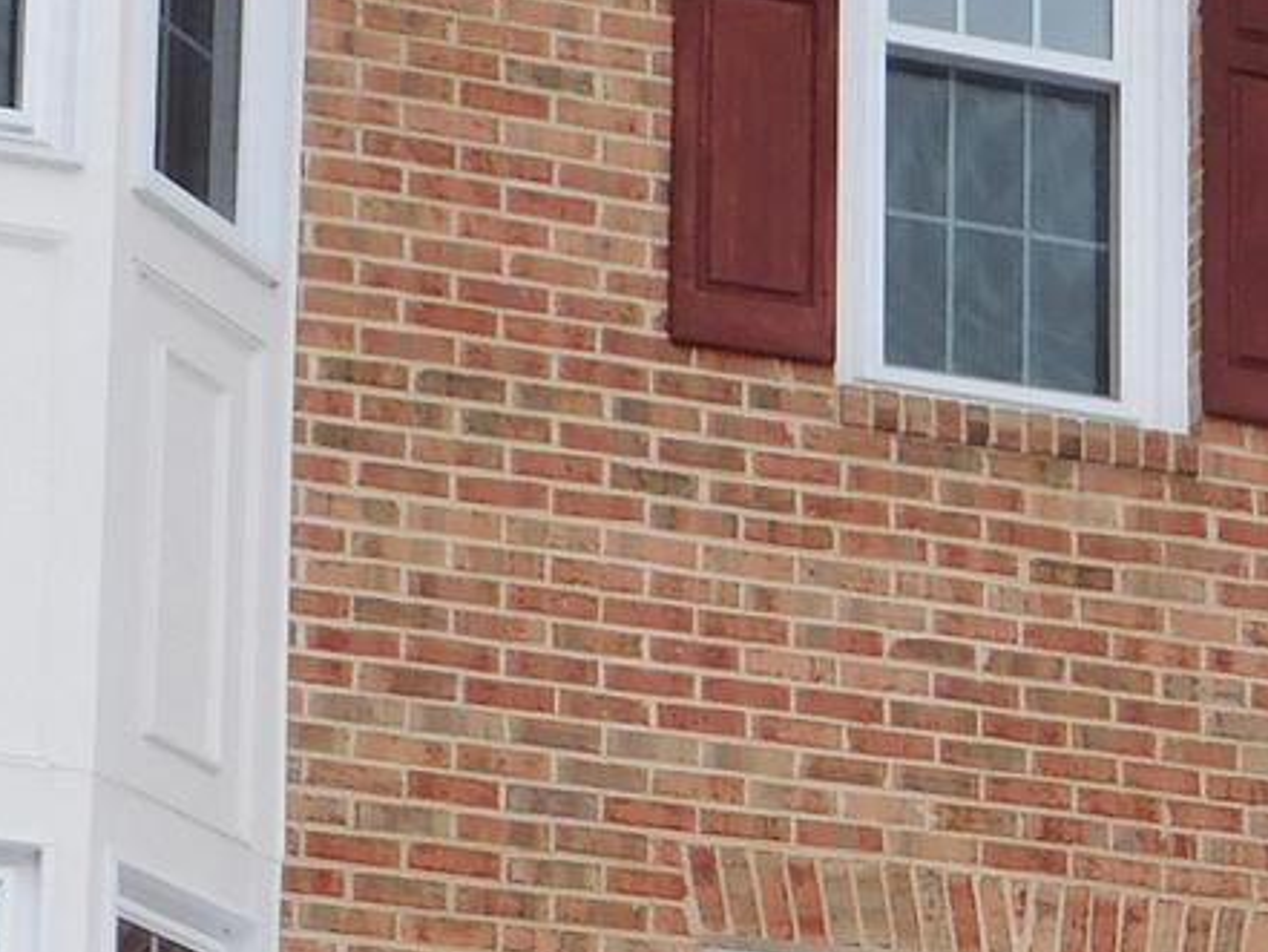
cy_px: 1320
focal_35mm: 167
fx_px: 6119
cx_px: 1458
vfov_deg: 8.7
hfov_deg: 11.6
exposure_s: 1/100
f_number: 3.5
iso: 125
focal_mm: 6.3
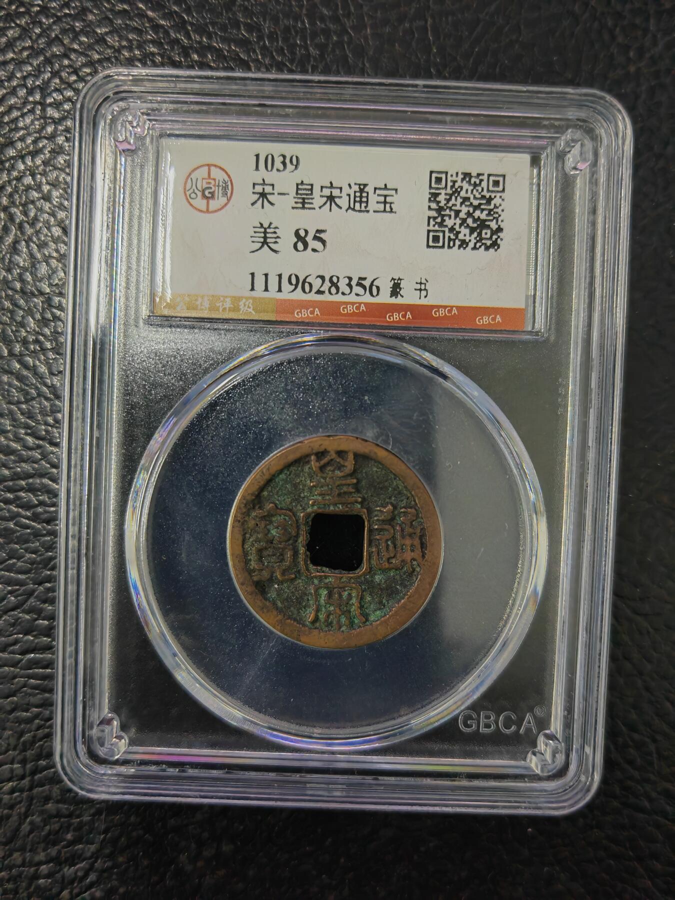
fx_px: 702
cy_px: 450
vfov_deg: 65.3
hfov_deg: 51.4
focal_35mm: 27
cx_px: 338
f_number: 1.8
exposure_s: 1/100
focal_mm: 5.53
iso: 800
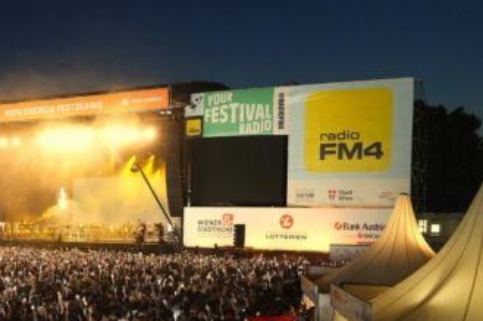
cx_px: -59
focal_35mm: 63
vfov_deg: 20.8
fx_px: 845
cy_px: 327
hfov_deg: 28.7
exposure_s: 1/30
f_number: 3.5
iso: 2500
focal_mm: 18
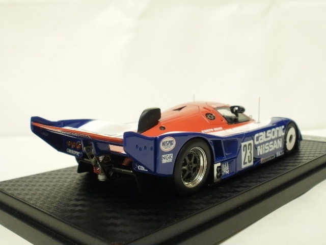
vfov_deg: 32.9
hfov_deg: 42.9
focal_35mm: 44
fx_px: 414
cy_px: 122
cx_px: 163
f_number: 4
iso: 125
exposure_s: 1/5
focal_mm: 7.7
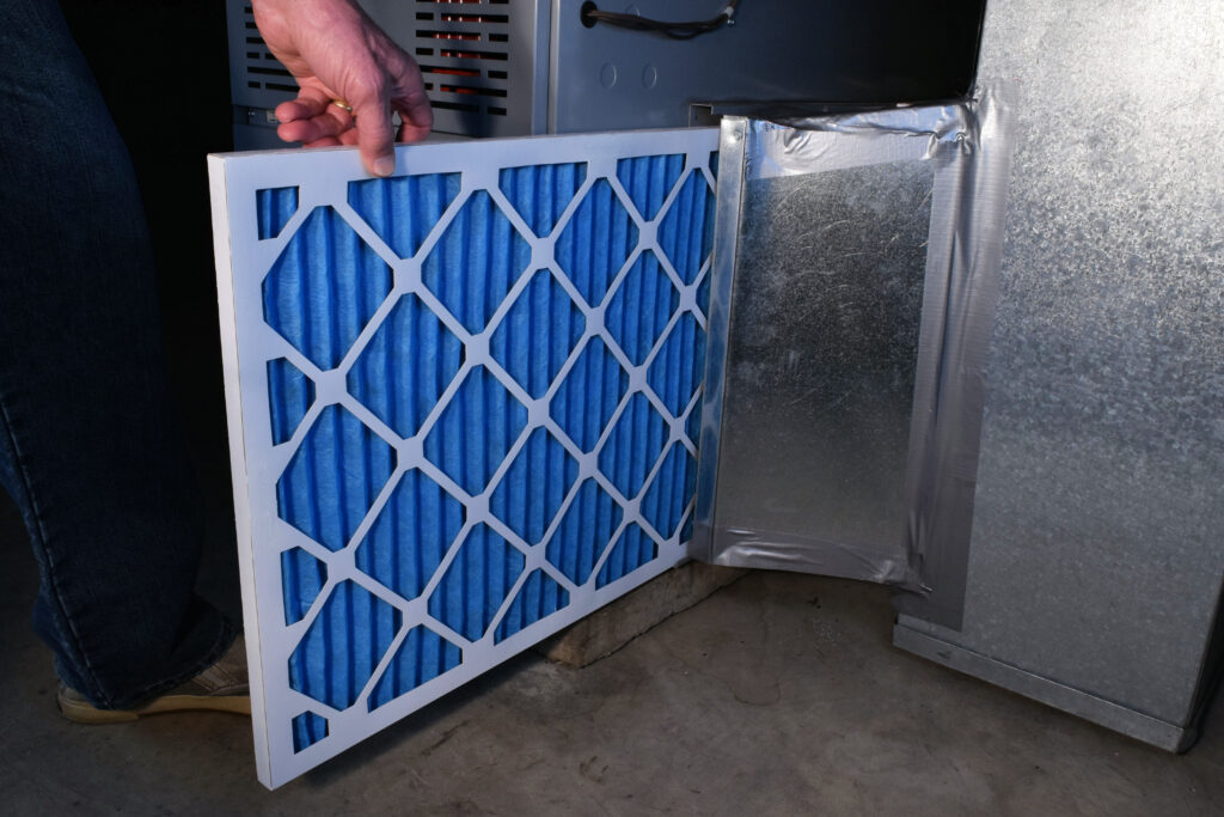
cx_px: 612
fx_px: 1071
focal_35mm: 32
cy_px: 408
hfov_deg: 59.5
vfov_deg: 41.7
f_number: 20
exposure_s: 1/60
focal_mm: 21
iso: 320
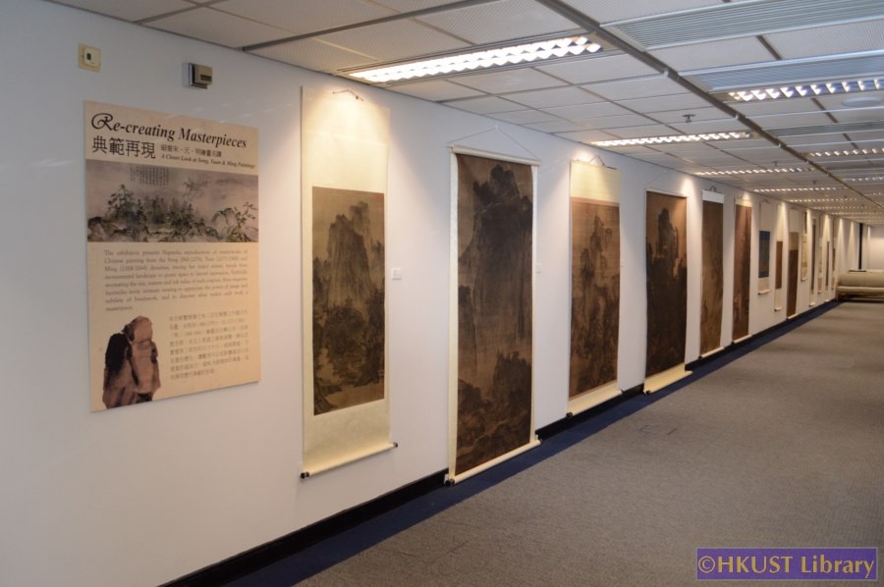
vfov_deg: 43.5
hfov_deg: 62.0
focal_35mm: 30
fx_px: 736
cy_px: 294
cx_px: 442
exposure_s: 1/80
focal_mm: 20
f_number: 4.5
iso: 800
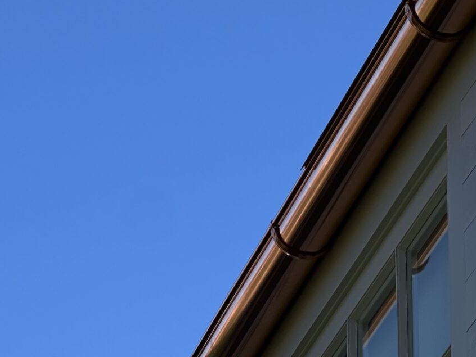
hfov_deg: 8.5
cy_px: 294
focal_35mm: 233
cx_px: 121
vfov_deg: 6.4
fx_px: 3205
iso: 32
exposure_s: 1/412
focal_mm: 9
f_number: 2.8
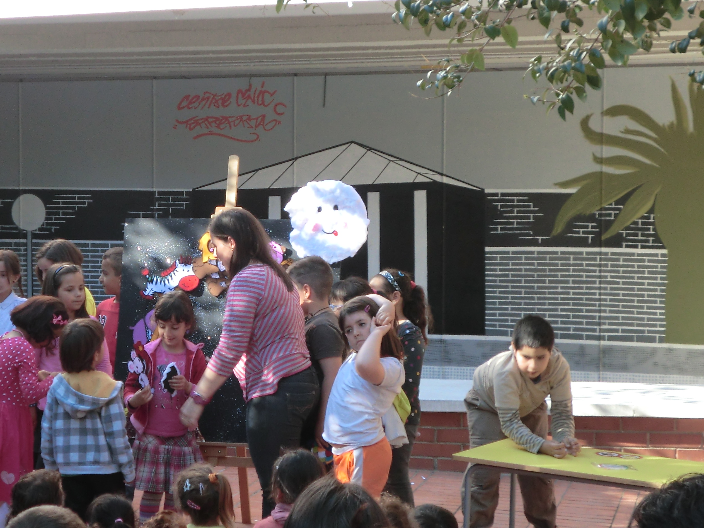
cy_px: 266
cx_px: 234
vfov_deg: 19.1
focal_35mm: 77
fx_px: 1566
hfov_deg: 25.2
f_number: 4.3
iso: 64
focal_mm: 8.2
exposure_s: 1/60
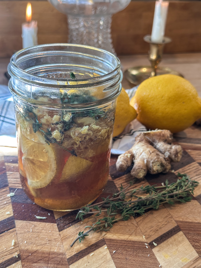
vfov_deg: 39.7
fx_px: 372
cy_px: 134
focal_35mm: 48
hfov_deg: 30.3
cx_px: 100
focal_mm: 6.86
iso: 80
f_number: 1.8
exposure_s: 1/115
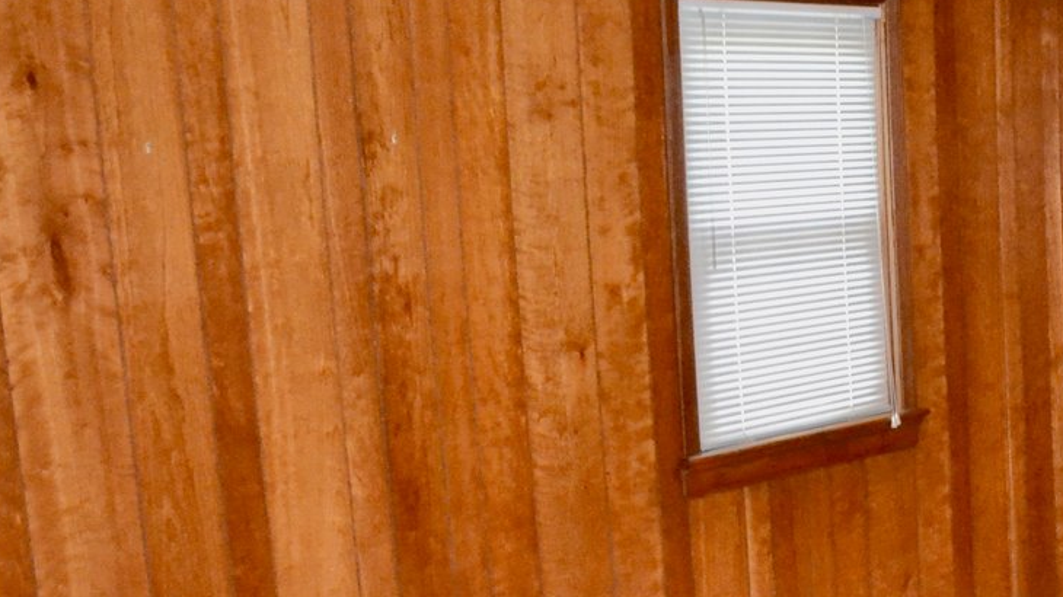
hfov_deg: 29.8
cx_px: 1061
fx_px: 1860
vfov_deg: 17.9
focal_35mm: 66
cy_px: 550
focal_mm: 18
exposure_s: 1/60
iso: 3200
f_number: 3.5
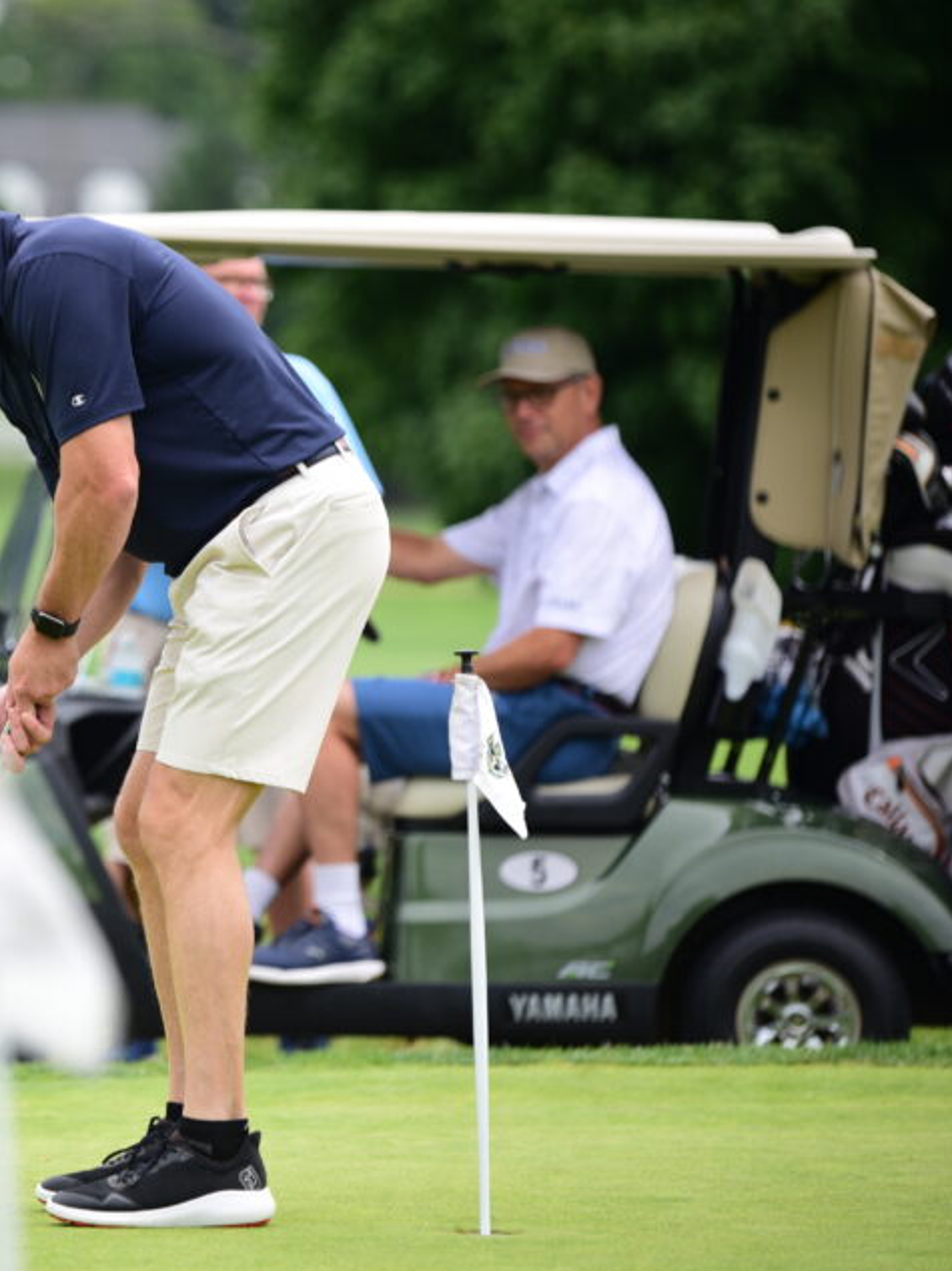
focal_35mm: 272
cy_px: 605
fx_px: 9981
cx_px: -34
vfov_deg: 7.3
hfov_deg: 5.4
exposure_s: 1/500
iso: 125
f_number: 2.8
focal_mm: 175
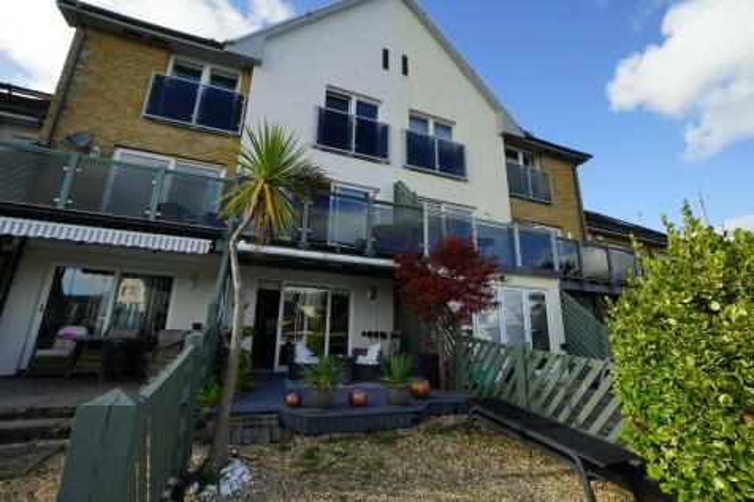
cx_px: 377
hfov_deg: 100.4
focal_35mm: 15
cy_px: 251
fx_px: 314
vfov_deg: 77.3
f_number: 9
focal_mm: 10
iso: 100
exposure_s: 1/100
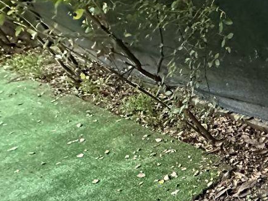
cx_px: 389
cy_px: 184
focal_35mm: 42
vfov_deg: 32.5
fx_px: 325
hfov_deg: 29.7
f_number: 2.2
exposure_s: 1/50
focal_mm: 2.22
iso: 1000
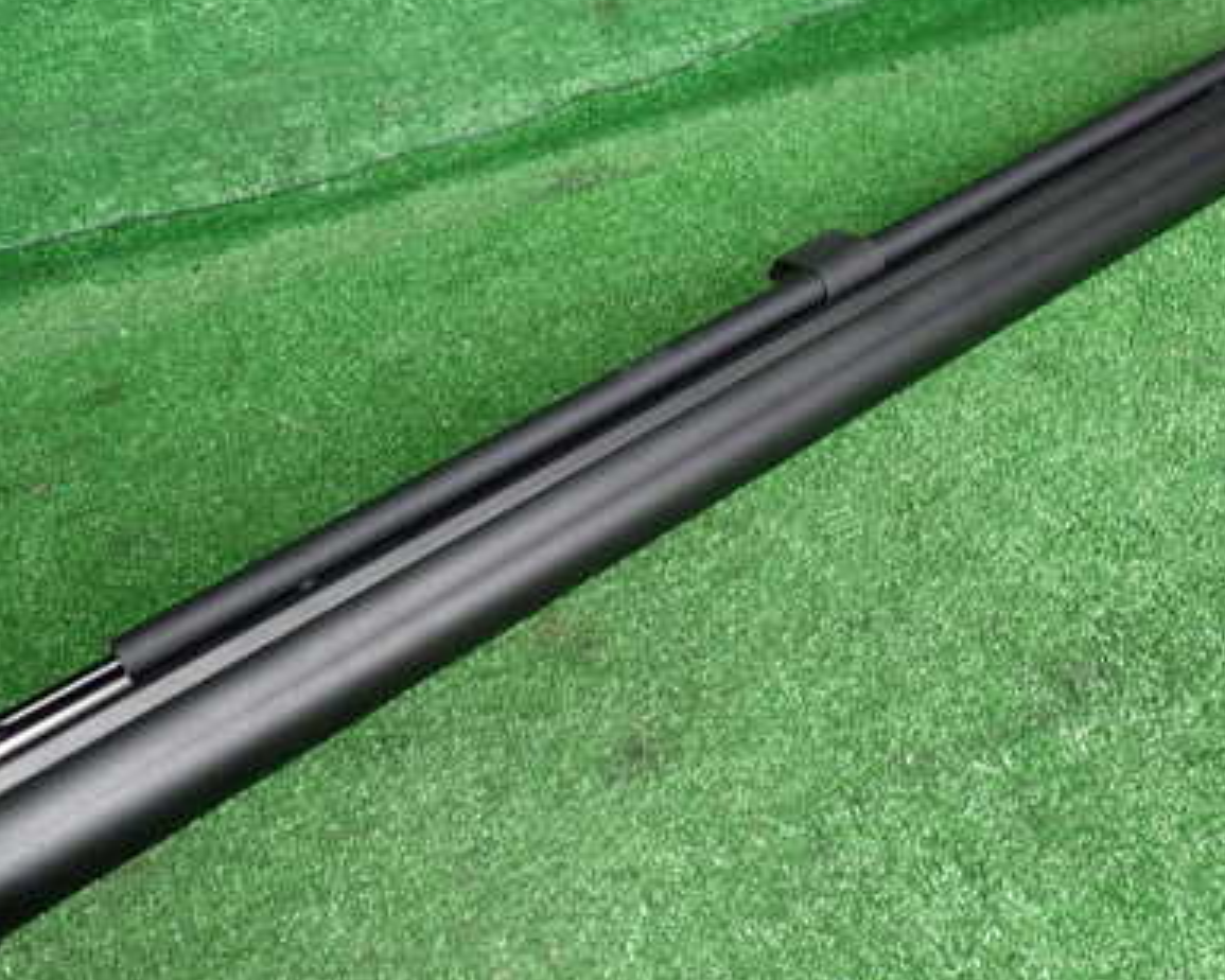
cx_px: 617
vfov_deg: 39.1
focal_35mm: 38
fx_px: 1378
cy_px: 436
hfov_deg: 47.9
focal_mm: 4.5
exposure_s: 1/100
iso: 100
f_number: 2
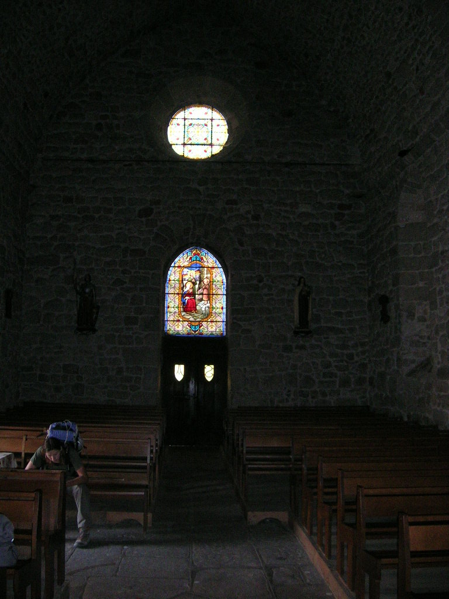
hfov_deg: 40.7
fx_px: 605
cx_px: 224
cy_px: 300
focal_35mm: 35
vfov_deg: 52.6
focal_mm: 5.4
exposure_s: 1/60.1
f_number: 2.8
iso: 200
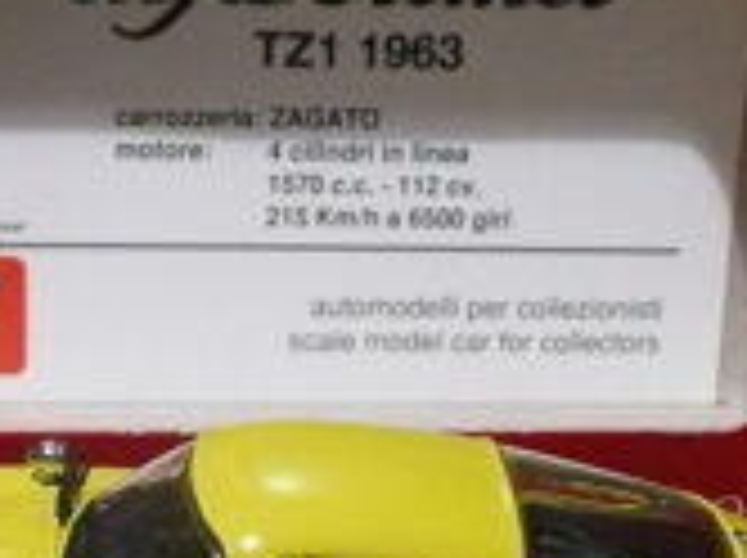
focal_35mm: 87
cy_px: 459
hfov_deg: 22.4
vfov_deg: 16.8
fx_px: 1875
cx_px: 198
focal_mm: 4.9
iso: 400
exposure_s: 1/50
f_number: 3.4
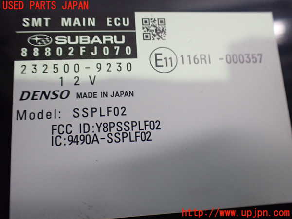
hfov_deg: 60.0
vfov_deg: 46.8
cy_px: 110
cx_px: 146
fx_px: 253
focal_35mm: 30
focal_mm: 5.4
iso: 800
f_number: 2.3
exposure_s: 1/125
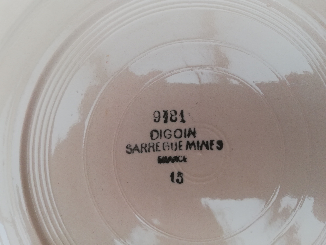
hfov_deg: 65.3
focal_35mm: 27
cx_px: 163
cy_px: 122
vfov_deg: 51.4
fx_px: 254
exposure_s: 1/50
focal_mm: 3.81
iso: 80
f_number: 2.2
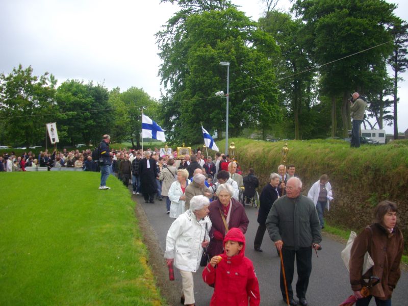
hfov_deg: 50.1
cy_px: 153
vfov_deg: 38.7
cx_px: 204
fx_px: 436
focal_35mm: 37
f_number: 5.6
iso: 100
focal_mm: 6.2
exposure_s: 1/125
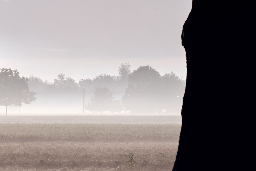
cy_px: 50
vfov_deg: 2.6
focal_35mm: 522
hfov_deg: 3.9
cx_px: -21
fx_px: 3711
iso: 400
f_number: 8
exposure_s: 1/2500
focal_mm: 156.1
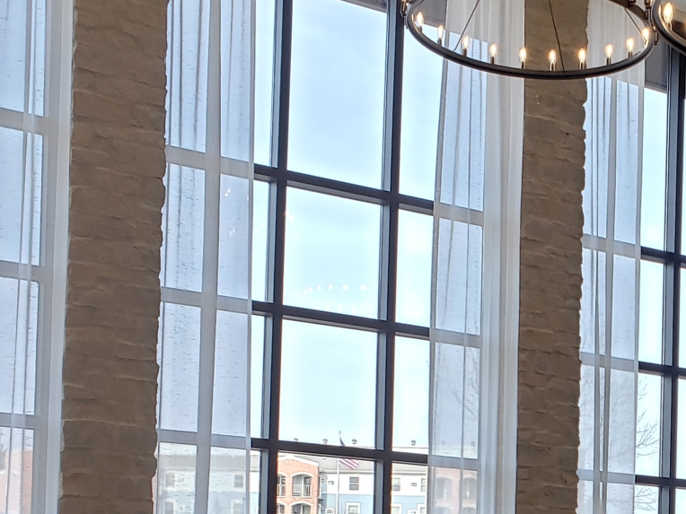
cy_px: 582
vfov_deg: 20.0
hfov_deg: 25.3
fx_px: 1387
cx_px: 794
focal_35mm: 70
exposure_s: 1/120
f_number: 2.4
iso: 64
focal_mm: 4.3
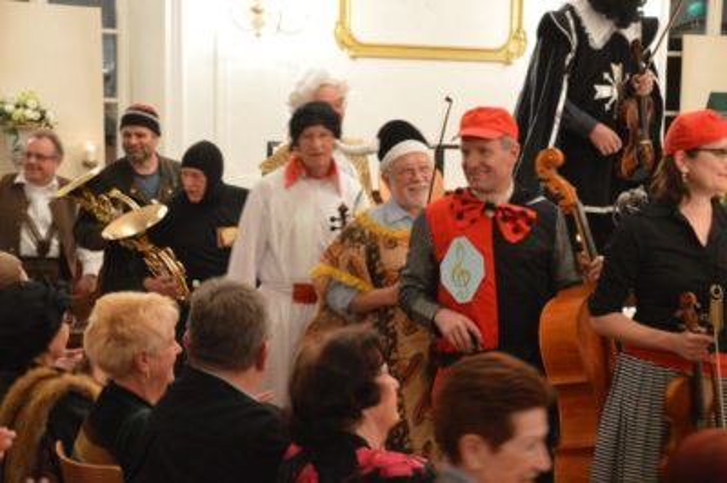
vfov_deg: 14.7
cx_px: 364
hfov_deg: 21.9
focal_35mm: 93
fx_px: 1876
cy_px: 242
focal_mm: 62
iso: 3200
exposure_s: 1/20
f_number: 5.3
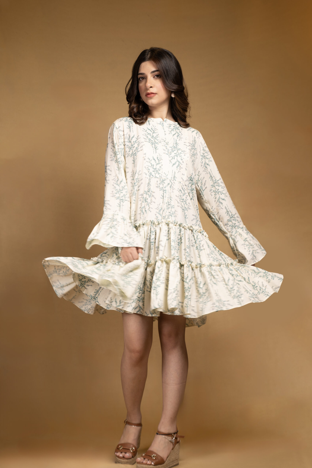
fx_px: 819
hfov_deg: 21.6
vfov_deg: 31.9
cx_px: 156
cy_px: 234
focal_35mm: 63
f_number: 4.5
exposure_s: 1/125
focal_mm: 63
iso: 1000
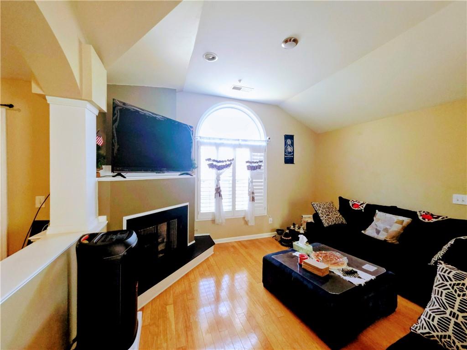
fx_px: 175
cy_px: 175
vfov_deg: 89.9
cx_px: 234
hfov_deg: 106.2
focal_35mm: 13
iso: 200
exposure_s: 1/60
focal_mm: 2.2
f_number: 1.9
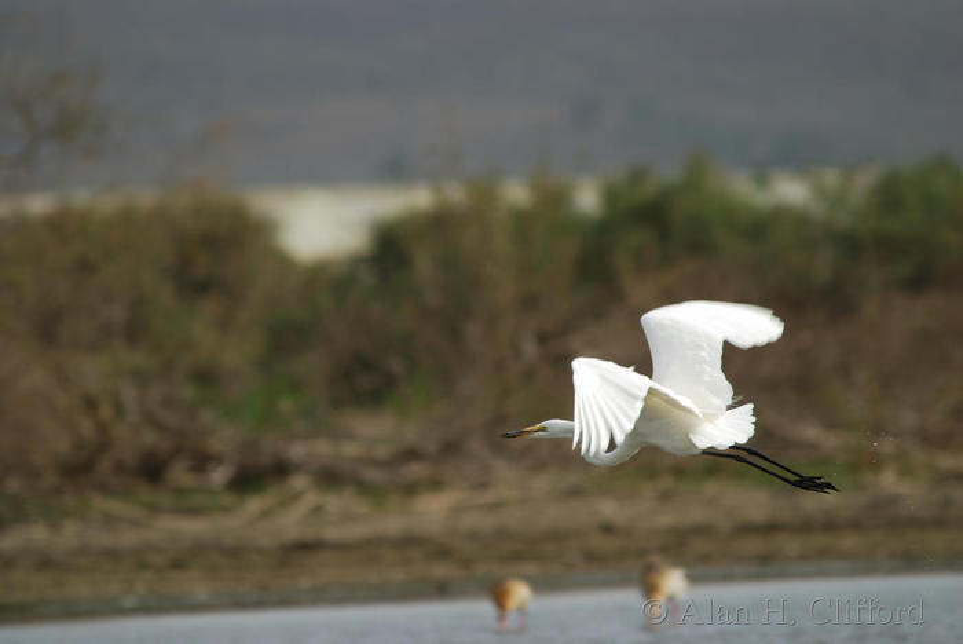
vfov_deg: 2.3
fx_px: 16063
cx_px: 482
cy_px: 322
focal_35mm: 600
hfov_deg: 3.4
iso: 100
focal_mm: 400
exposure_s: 1/400
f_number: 5.6
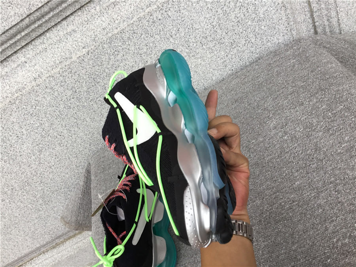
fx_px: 319
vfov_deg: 45.4
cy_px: 134
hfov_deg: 58.4
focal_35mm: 31
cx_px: 178
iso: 32
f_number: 2.4
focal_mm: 3.3
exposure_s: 1/100
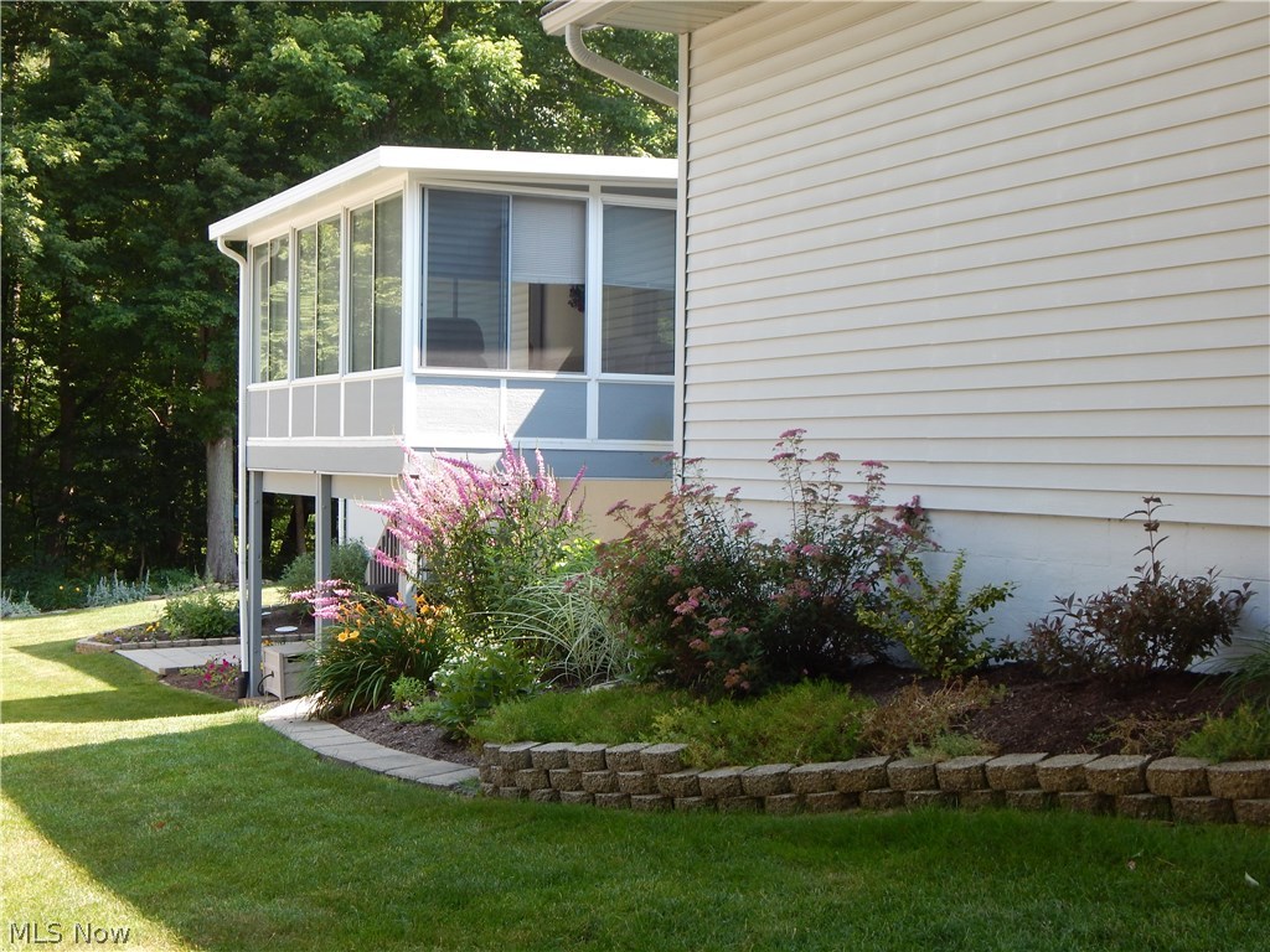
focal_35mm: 48
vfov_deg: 30.3
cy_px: 476
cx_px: 635
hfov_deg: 39.7
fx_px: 1761
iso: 125
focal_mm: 8.6
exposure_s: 1/160
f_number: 3.7
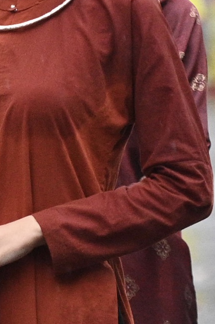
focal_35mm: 524
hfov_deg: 2.6
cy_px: 283
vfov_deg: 3.9
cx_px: -144
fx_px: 4706
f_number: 3.2
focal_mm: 112
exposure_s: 1/400
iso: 2500
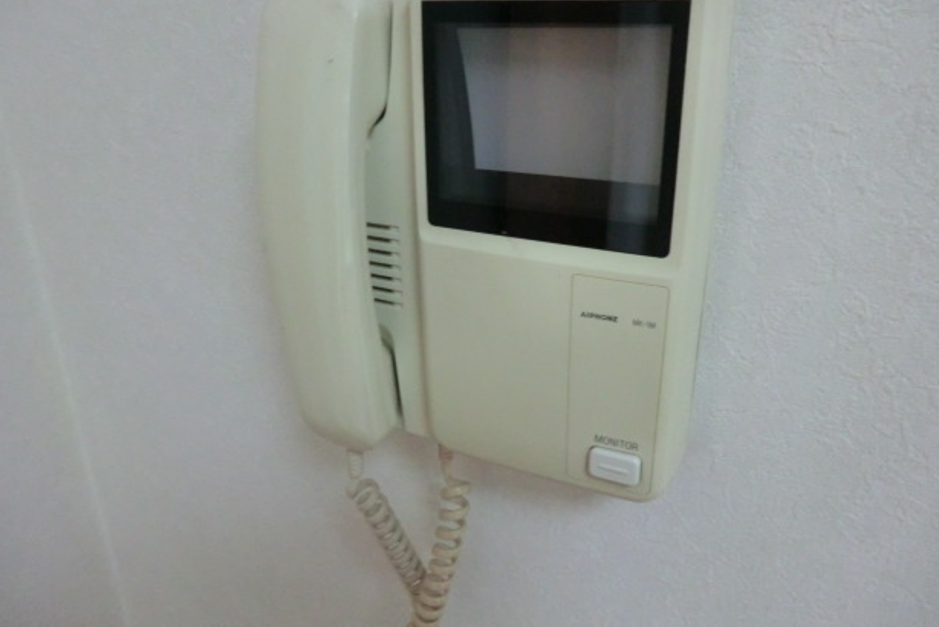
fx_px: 678
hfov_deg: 69.3
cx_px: 485
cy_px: 284
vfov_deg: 49.5
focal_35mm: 26
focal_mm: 4.3
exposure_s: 1/60
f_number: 3.2
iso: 400
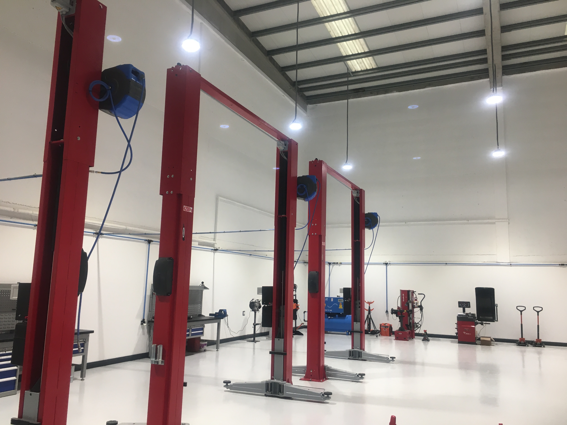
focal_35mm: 29
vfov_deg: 48.2
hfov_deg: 61.7
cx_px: 284
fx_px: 475
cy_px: 212
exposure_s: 1/33
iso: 40
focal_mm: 4.15
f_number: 2.2
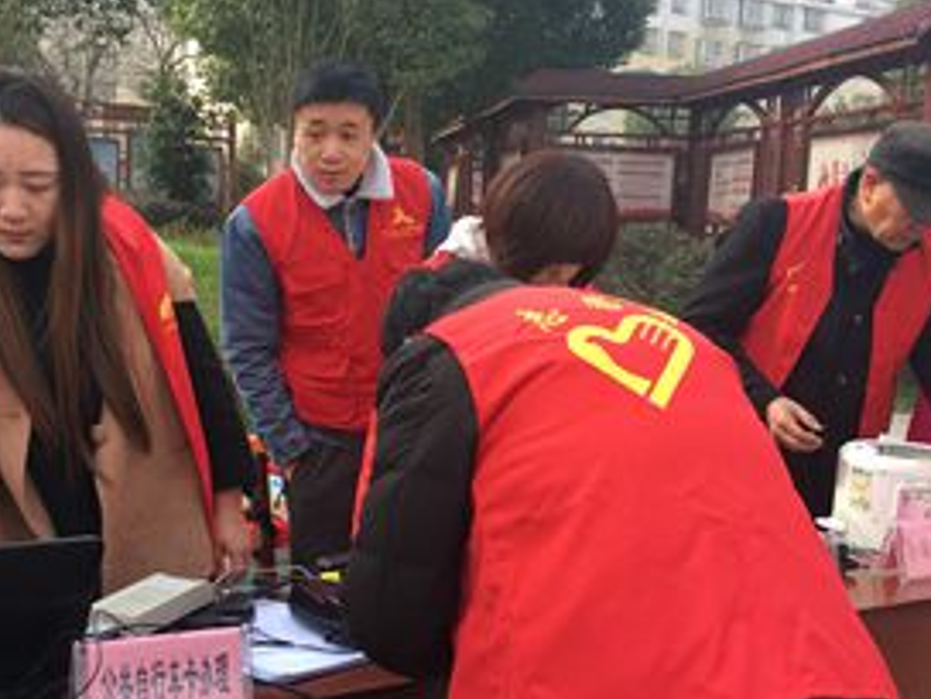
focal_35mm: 48
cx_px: 407
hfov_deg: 39.6
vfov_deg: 30.2
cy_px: 401
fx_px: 1291
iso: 25
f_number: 2.2
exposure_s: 1/260
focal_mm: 4.15
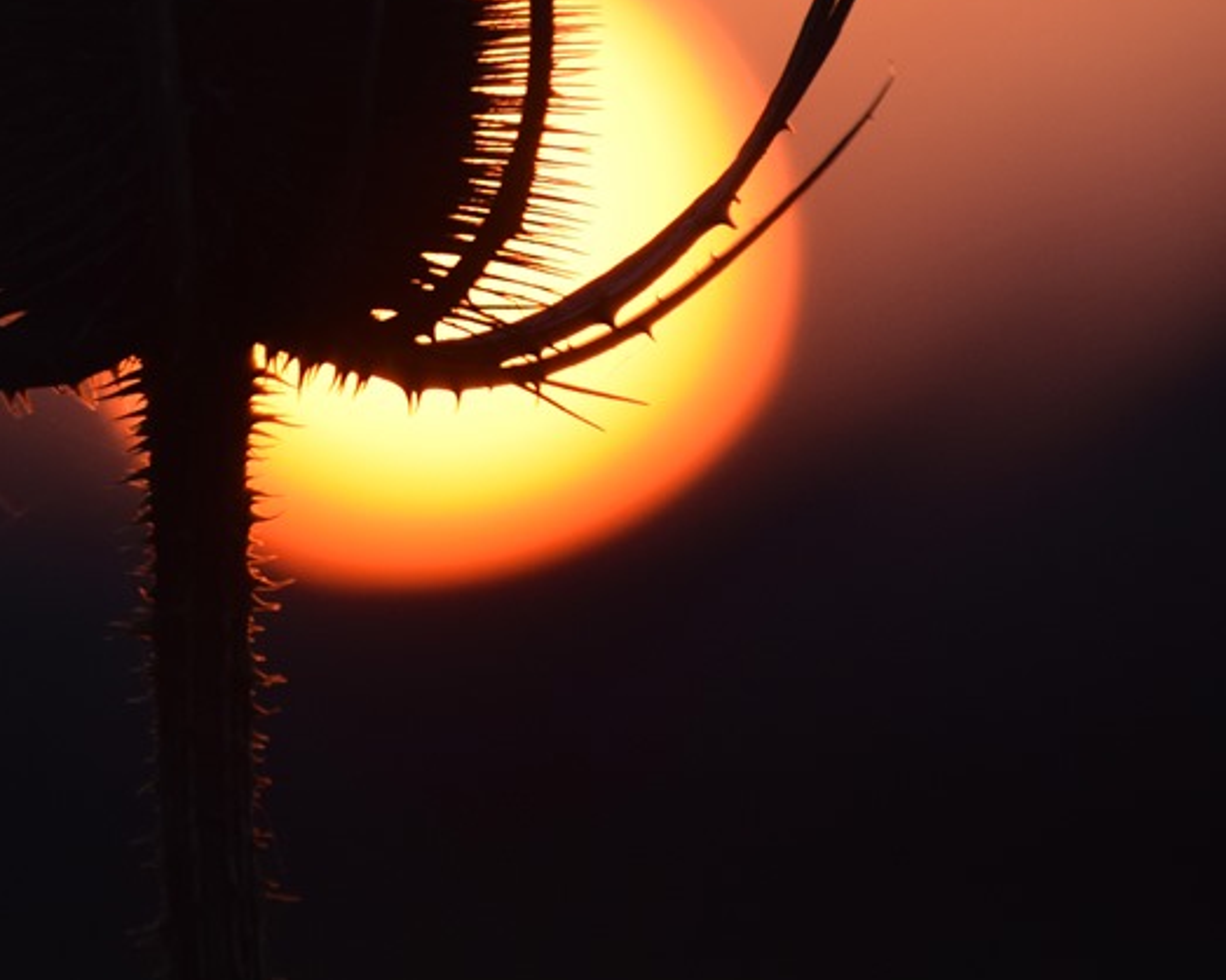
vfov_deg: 1.6
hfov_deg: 2.0
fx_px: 35147
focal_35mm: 969
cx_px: 291
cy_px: -392
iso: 400
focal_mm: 300
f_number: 6.3
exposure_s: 1/320
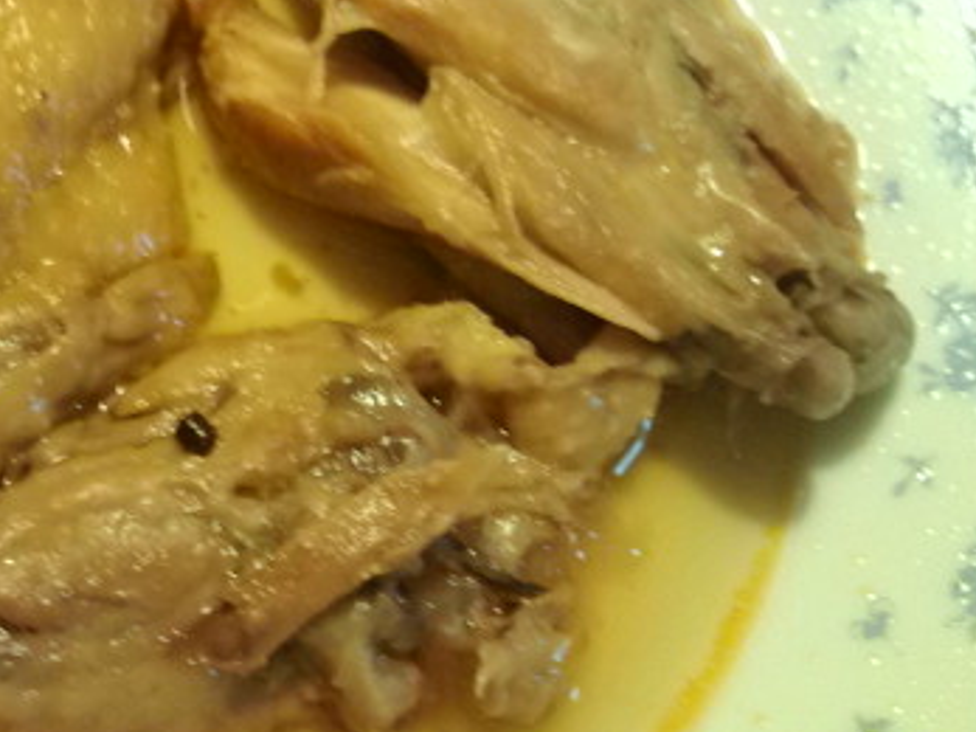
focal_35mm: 59
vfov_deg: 24.5
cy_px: 189
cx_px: 129
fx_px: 1663
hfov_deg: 31.4
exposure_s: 1/6.8
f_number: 2.8
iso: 102
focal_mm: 3.3
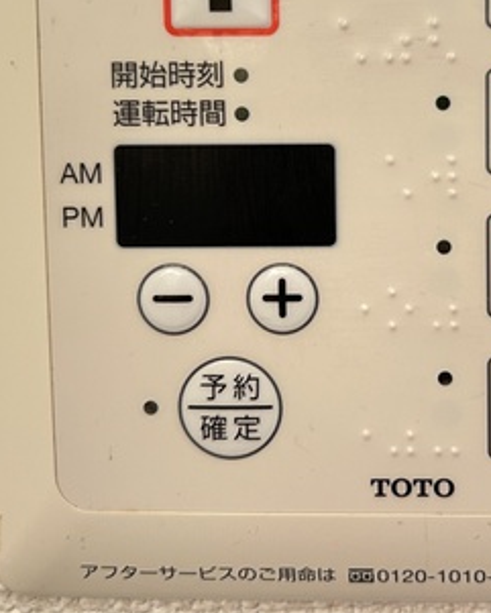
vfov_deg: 31.5
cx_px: 416
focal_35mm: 59
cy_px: 164
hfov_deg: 25.2
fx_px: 1071
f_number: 1.5
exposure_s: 1/60
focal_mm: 5.7
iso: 160
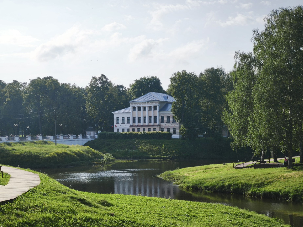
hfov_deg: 38.2
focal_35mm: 50
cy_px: 114
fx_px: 438
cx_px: 152
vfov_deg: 29.1
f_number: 1.9
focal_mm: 7.1
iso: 50
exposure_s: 1/1139
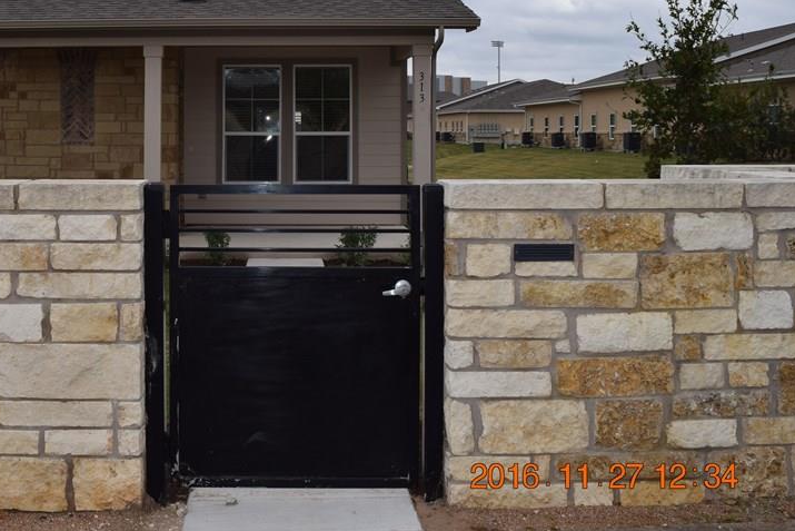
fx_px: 906
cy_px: 134
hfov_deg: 46.4
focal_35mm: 41
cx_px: 248
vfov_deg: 32.1
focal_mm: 18
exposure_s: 1/200
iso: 100
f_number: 8
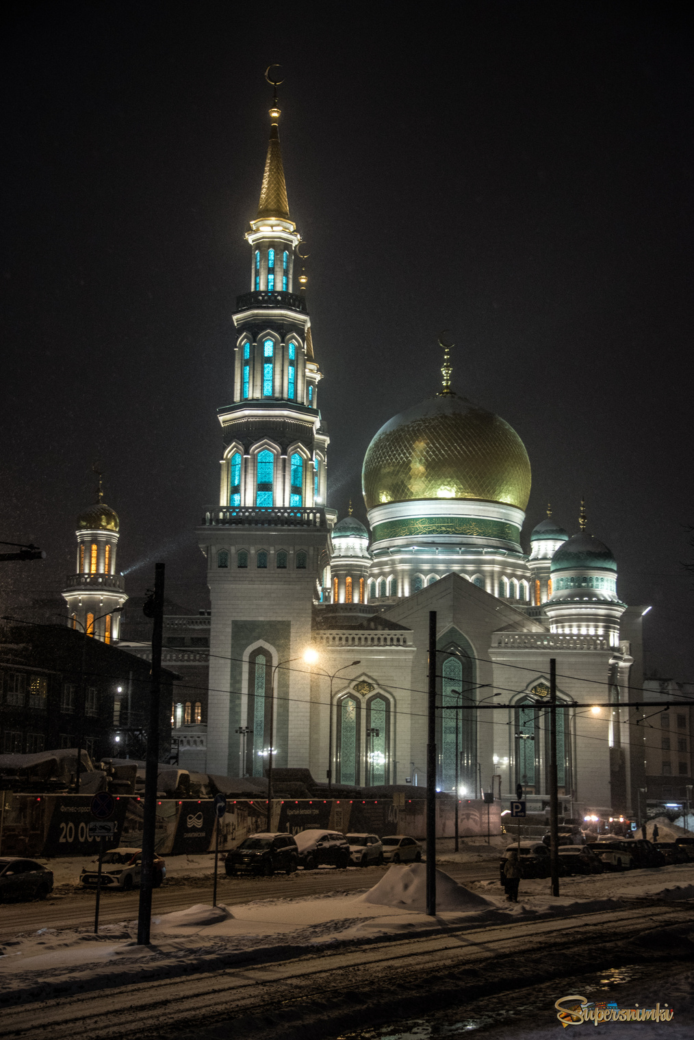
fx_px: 1792
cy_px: 520
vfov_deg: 32.4
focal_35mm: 62
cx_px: 347
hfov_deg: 21.9
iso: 2000
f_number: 4.8
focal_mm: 62
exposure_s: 1/60
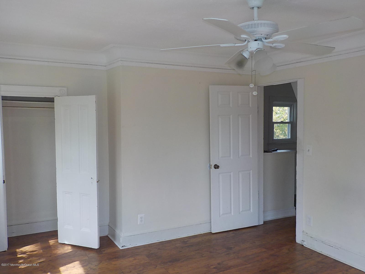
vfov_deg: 46.8
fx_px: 316
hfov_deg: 60.0
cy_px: 137
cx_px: 182
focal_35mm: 30
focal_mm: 4.1
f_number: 3.3
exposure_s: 1/160
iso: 125
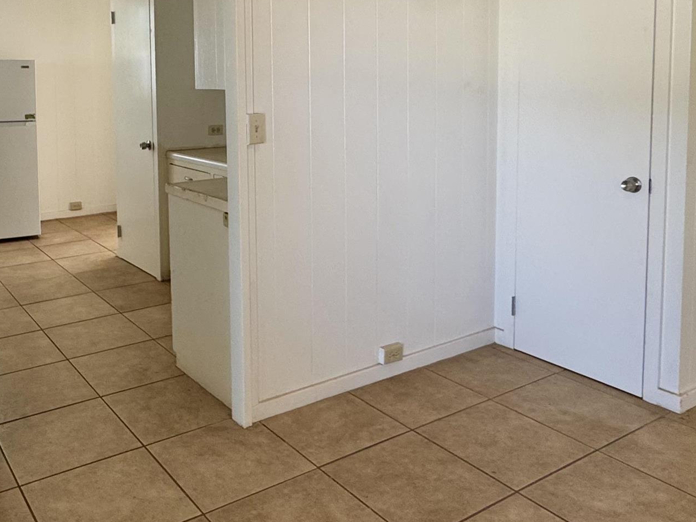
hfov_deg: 52.9
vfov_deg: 40.5
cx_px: 232
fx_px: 684
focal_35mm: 34
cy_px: 125
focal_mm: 2.22
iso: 125
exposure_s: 1/99
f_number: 2.2
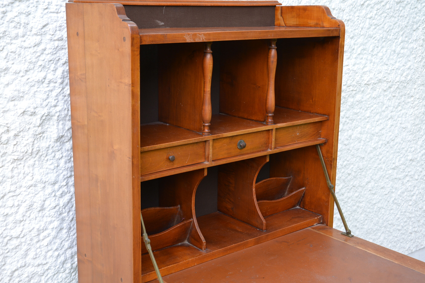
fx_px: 578
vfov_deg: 27.5
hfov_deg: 40.3
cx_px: 209
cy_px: 140
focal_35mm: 49
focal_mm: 32
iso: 200
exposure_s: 1/50
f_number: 7.1
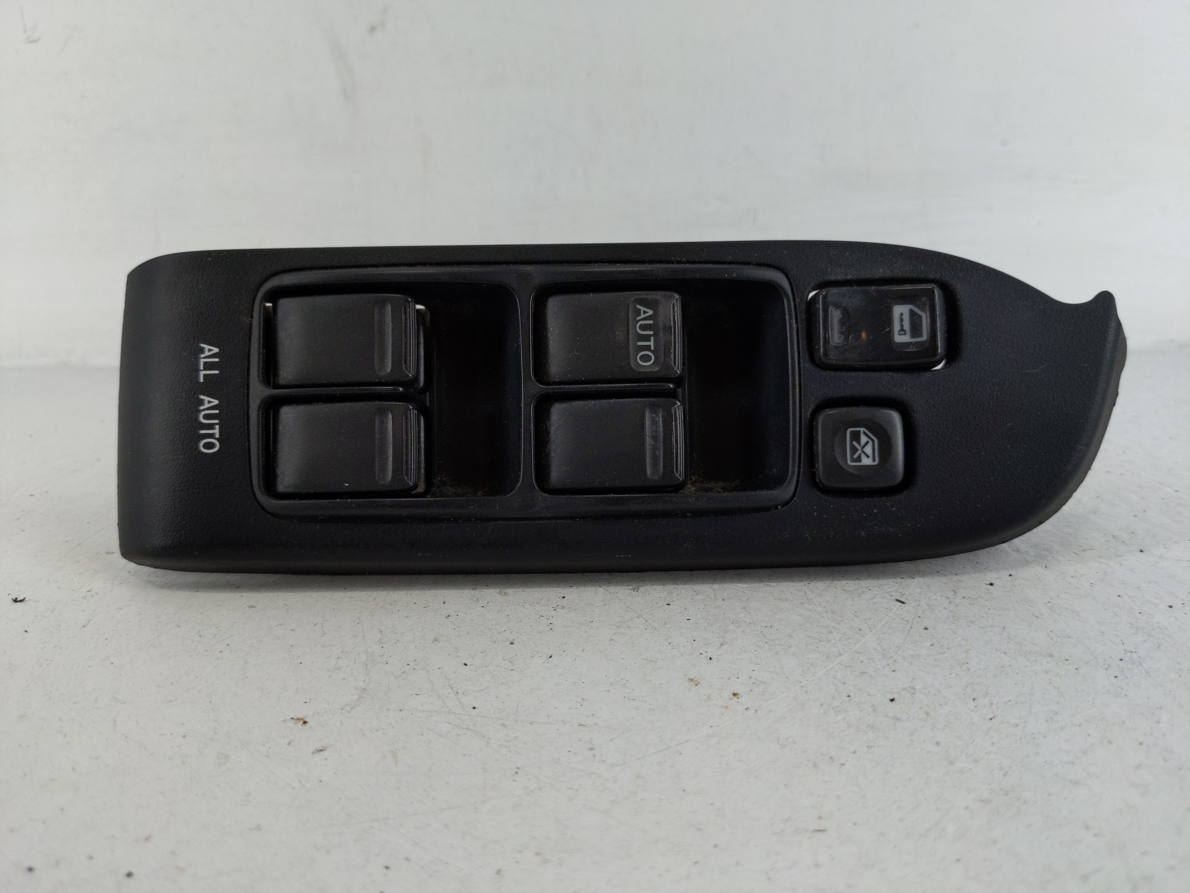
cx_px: 595
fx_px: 859
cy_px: 446
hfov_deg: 69.4
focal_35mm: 25
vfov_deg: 54.9
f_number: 1.73
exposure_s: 1/124
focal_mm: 4.38
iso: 60
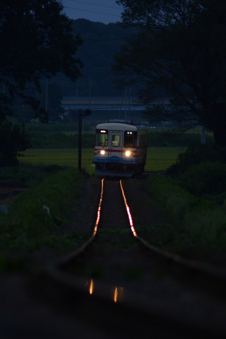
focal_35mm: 810
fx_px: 7632
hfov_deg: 1.7
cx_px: 113
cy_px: 170
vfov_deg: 2.5
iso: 400
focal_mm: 300
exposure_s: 1/60
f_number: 4
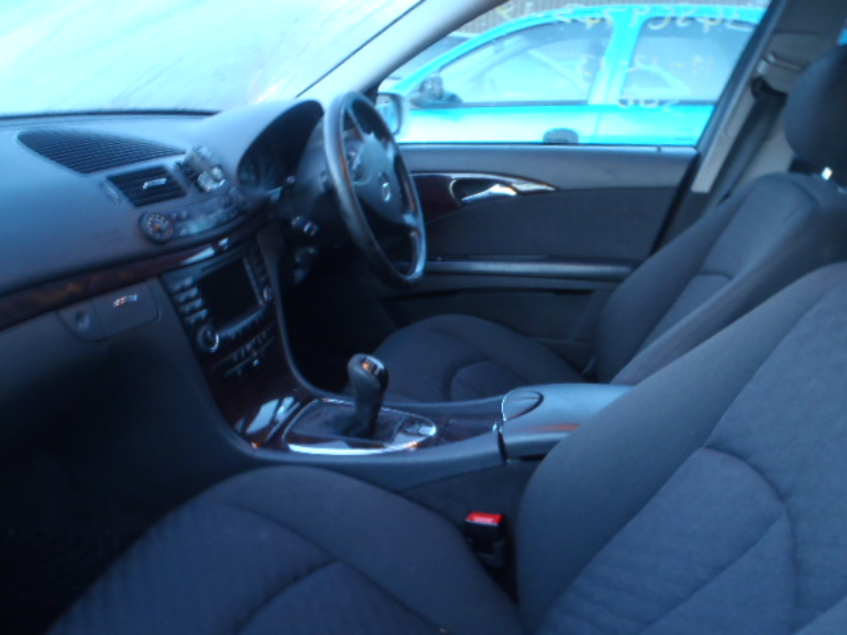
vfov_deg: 49.7
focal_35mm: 28
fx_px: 685
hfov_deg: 63.4
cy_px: 318
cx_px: 424
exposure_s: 1/4
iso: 200
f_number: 3.5
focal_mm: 5
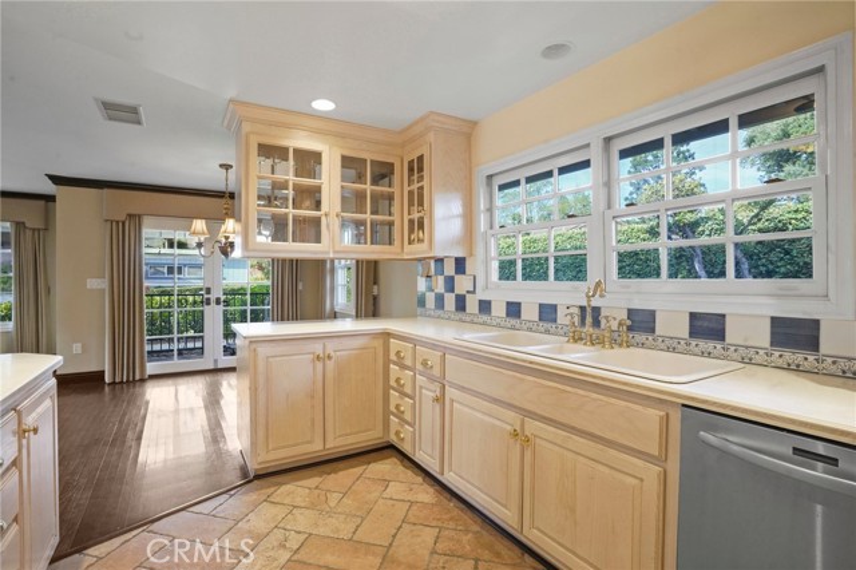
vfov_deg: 73.7
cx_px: 428
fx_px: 380
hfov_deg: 96.8
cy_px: 285
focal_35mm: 16
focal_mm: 16
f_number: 11
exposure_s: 1/30
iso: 10000
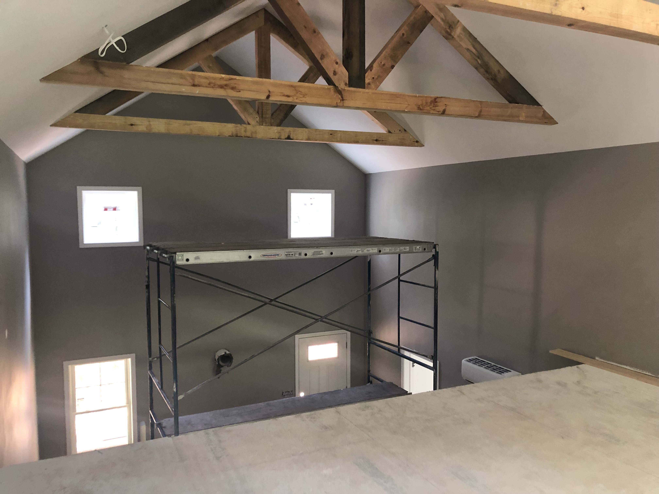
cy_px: 247
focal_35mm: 28
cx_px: 330
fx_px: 533
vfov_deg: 49.7
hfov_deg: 63.4
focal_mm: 3.99
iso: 50
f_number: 1.8
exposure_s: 1/15
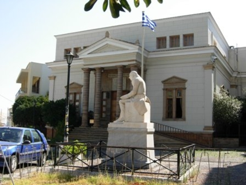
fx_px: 291
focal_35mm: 41
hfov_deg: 45.8
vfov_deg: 35.1
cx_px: 123
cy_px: 92
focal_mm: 8.5
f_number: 5.1
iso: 50
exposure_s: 1/215
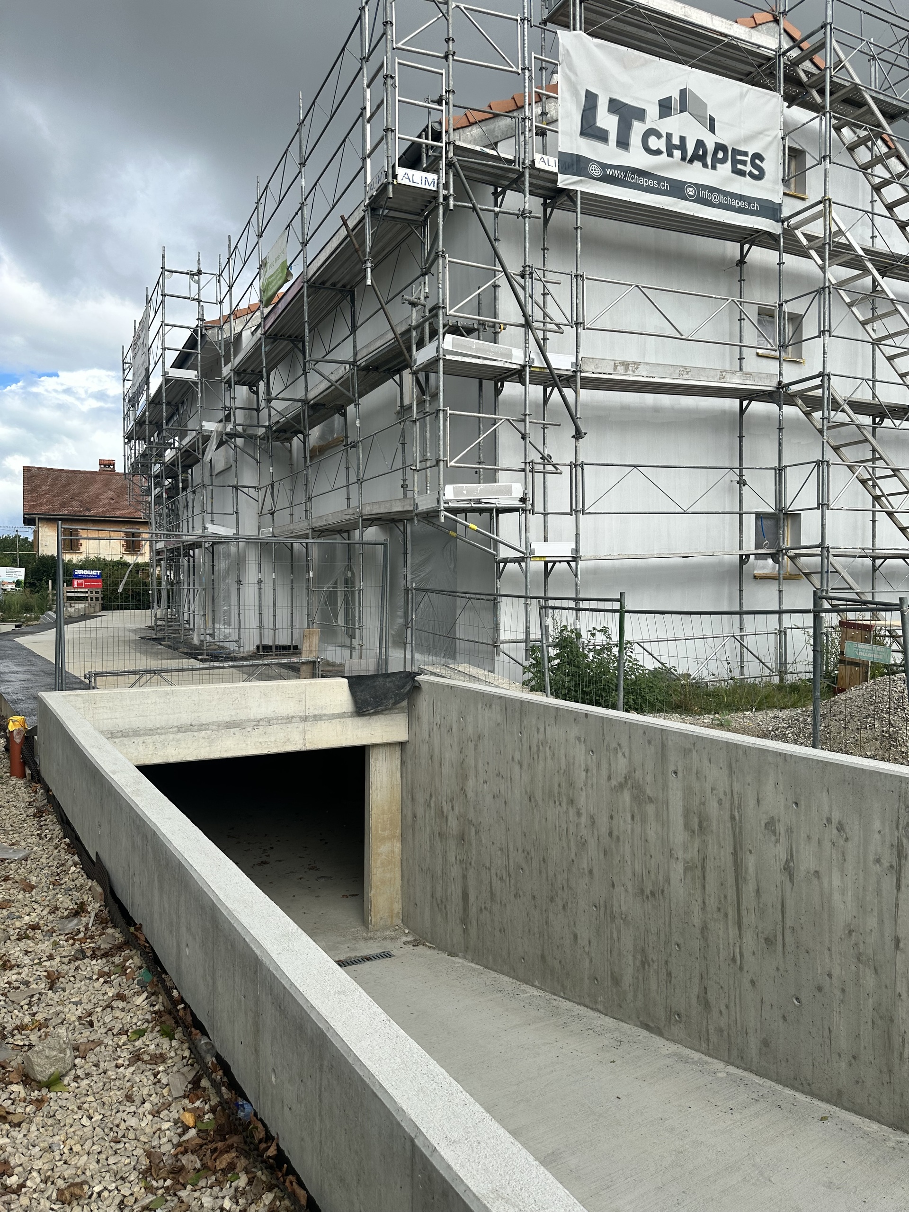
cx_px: 454
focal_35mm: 24
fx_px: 840
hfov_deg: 56.8
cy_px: 606
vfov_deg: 71.6
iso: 80
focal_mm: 6.86
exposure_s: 1/3247
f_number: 1.78
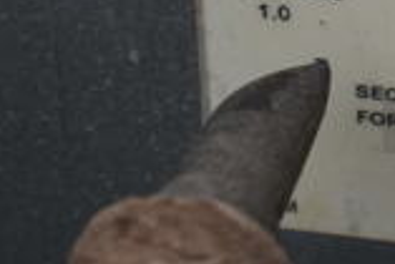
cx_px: 664
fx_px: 2427
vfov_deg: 6.2
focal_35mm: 221
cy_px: 20
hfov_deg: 9.0
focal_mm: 38
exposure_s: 1/200
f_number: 7.1
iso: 100
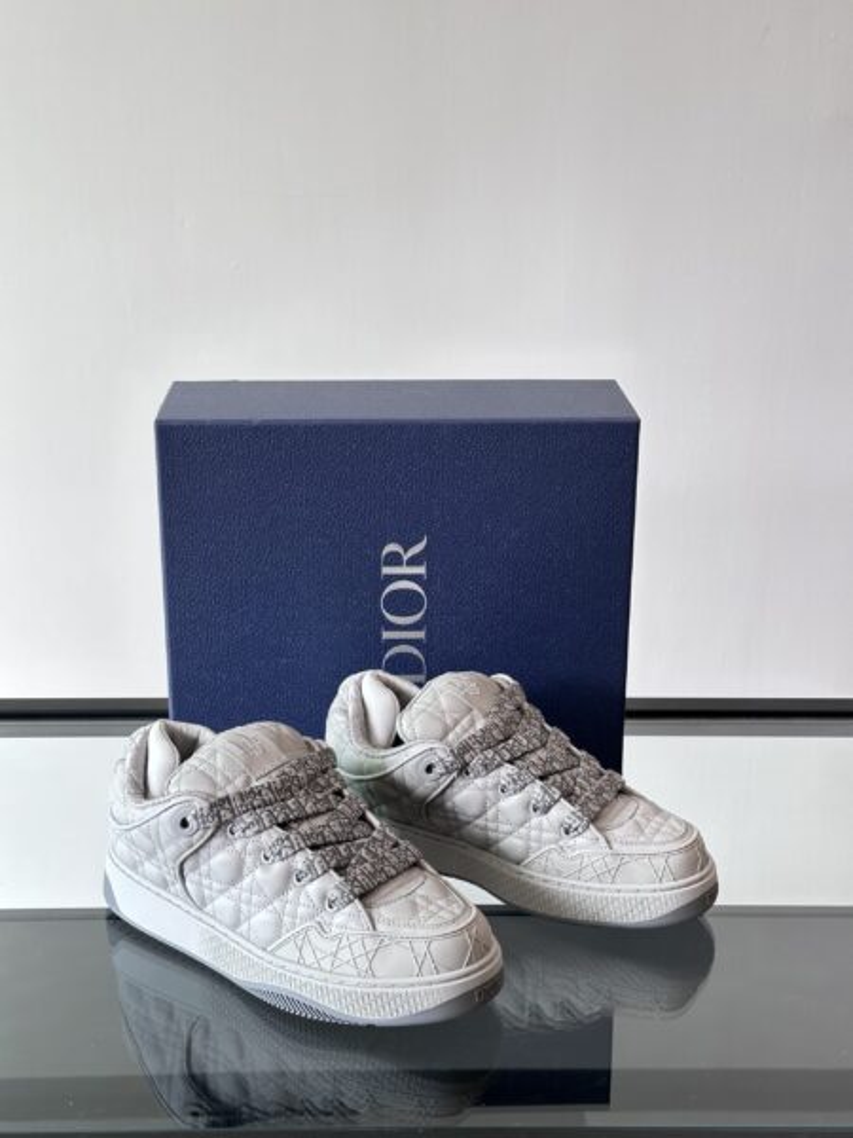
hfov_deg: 30.3
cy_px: 569
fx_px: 1577
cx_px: 426
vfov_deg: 39.7
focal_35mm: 48
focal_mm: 6.86
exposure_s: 1/121
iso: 64
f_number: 1.78
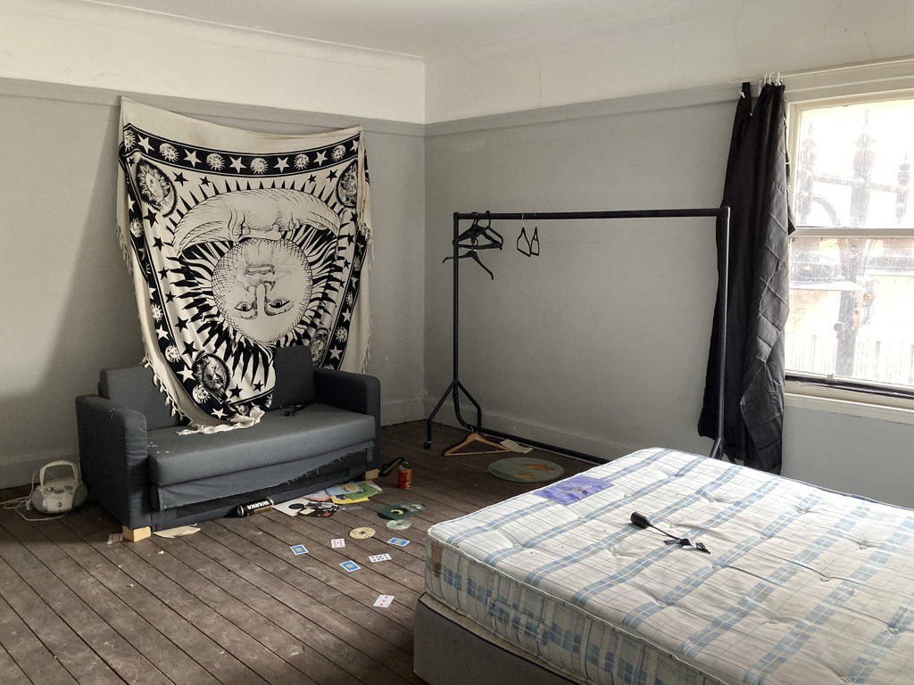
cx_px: 457
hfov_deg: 63.4
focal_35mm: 28
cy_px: 342
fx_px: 739
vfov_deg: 49.7
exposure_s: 1/60
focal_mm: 3.99
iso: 250
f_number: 1.8
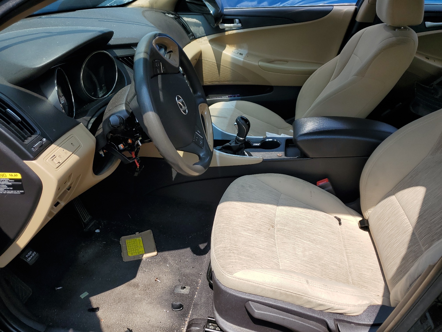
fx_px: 332
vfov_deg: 53.1
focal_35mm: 26
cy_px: 166
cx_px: 221
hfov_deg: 67.3
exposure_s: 1/1667
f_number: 1.5
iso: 50
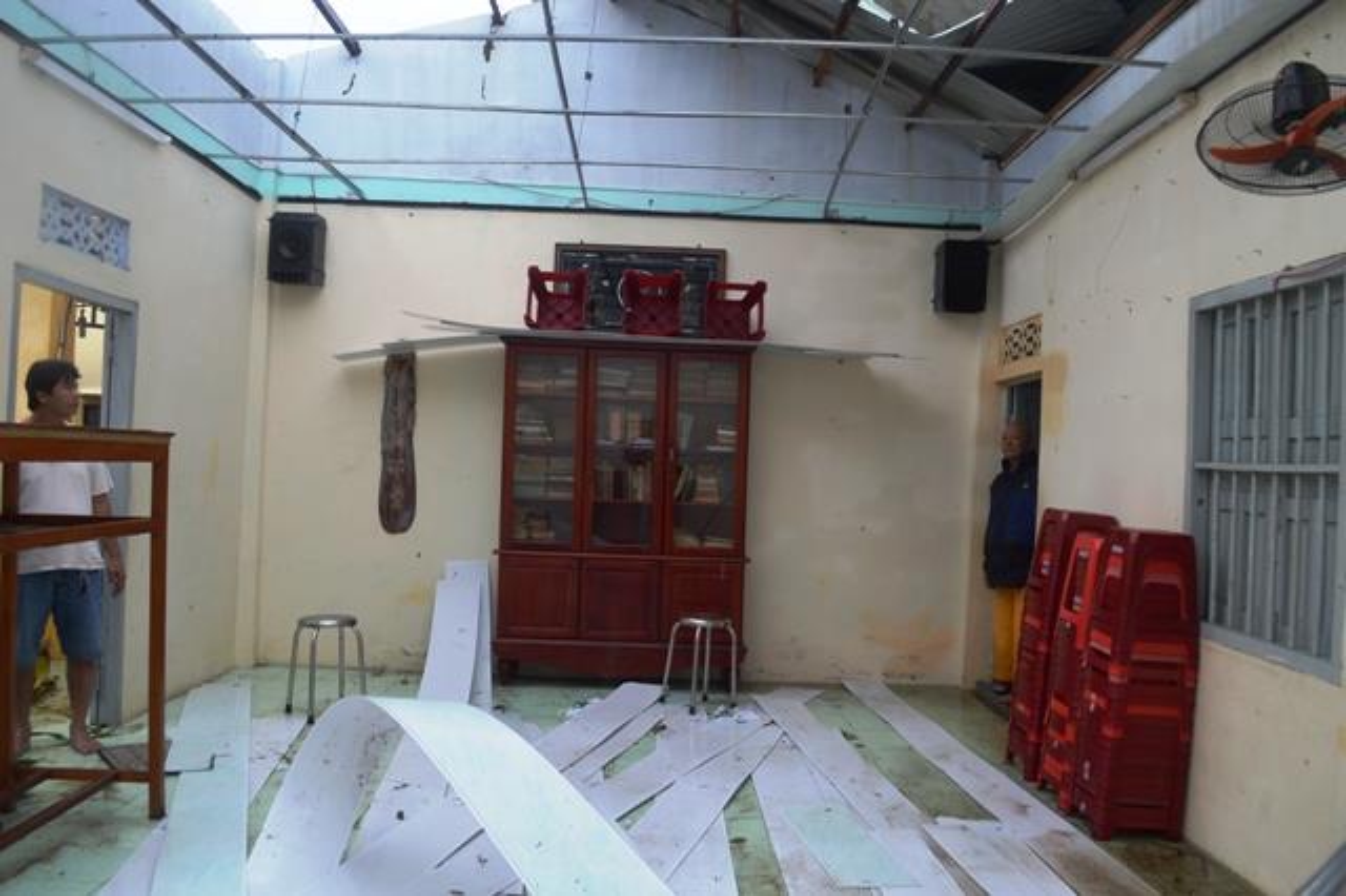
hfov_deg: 62.0
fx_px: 1121
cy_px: 448
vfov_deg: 43.6
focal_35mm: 30
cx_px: 673
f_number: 5.6
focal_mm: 20
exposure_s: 1/125
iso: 100
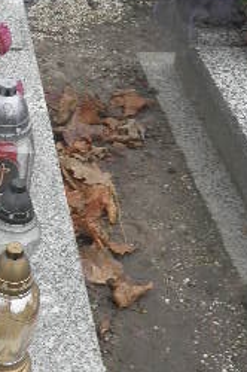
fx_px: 743
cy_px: 147
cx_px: -91
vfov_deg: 28.0
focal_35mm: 72
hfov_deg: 17.5
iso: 64
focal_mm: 5
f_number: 3.5
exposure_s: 1/60
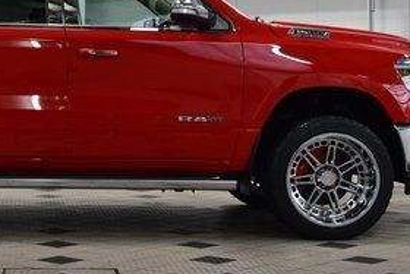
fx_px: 1094
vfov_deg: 14.2
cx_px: 16
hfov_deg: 20.6
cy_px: 83
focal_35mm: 96
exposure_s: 1/60
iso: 1600
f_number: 8
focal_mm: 28
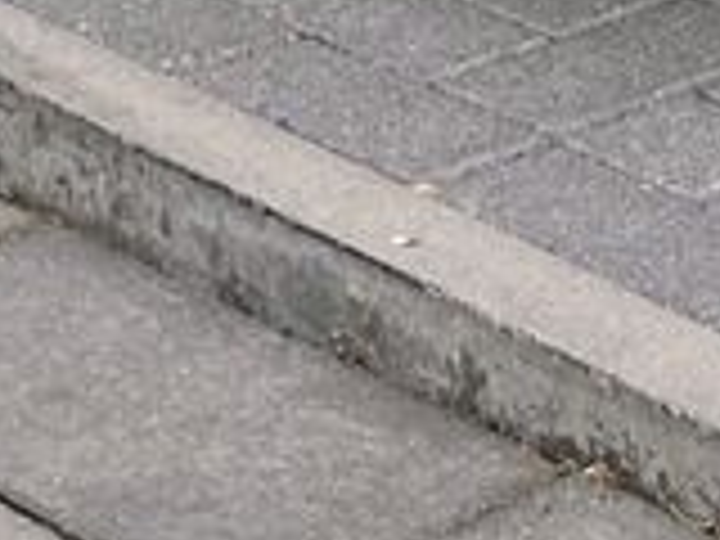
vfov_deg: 6.6
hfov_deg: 10.1
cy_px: -1350
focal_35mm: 195
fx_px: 4056
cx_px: 266
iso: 32
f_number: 1.6
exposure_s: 1/4292
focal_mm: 4.2
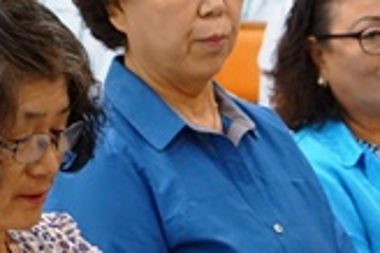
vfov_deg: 5.5
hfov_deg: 8.2
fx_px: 2605
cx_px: 528
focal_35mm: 247
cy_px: 306
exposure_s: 1/60
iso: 640
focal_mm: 45
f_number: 4
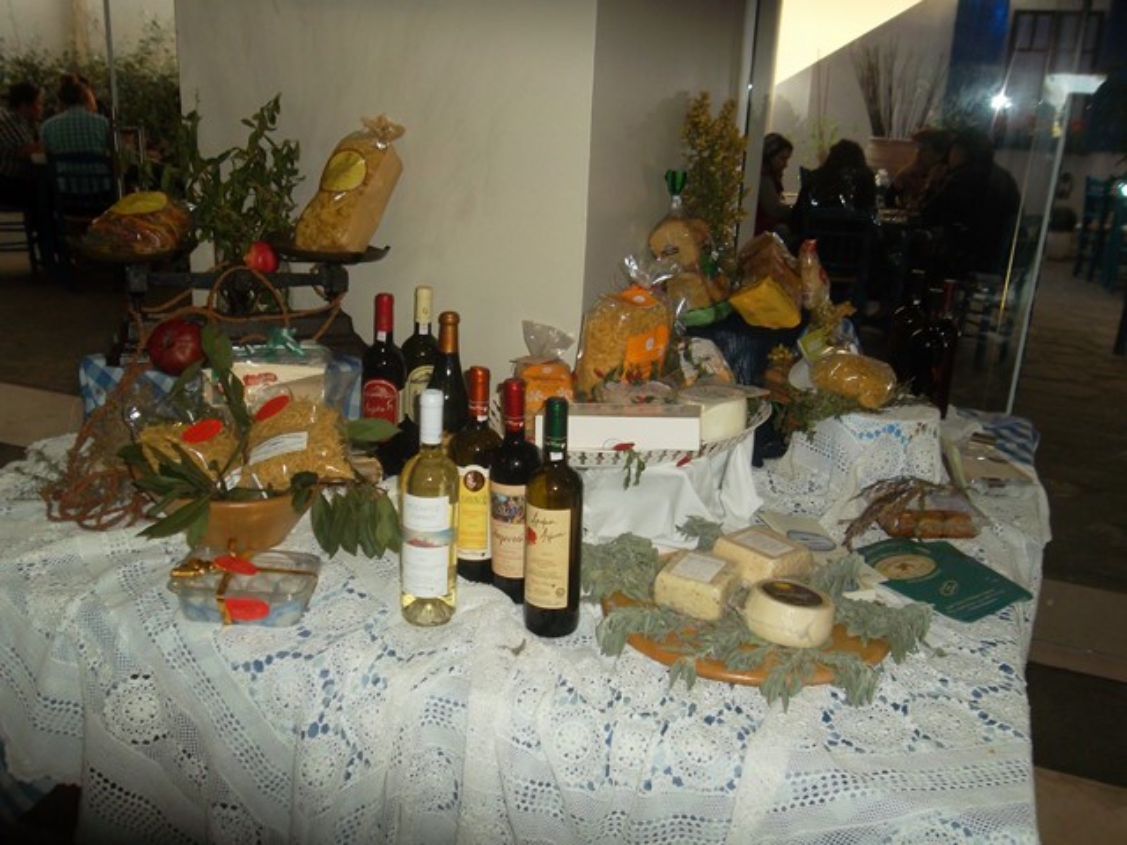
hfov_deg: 56.8
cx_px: 564
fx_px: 1042
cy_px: 422
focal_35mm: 32
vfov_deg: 44.2
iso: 200
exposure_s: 1/45
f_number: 3.7
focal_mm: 5.7
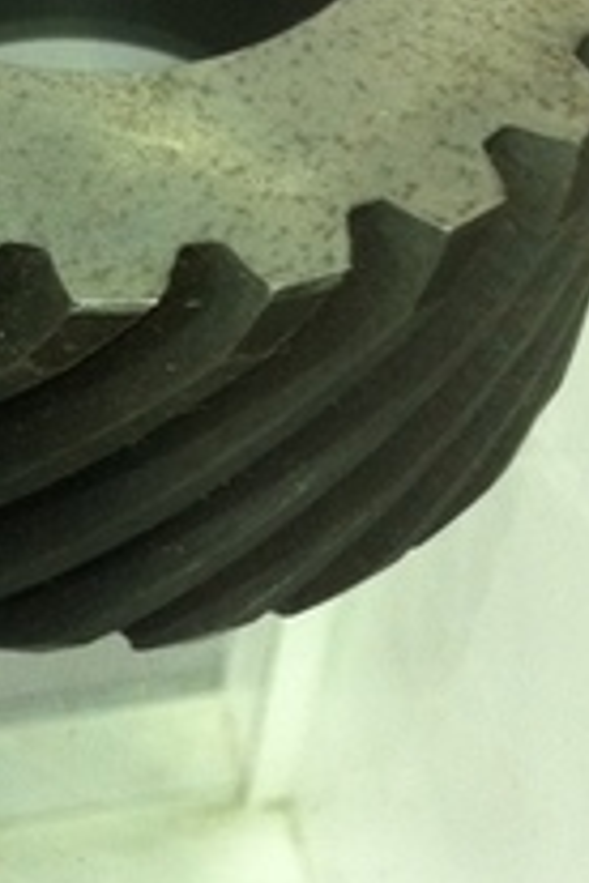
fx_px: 2159
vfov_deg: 23.0
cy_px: 286
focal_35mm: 88
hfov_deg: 15.4
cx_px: 111
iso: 200
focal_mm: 3.85
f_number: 2.8
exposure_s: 1/15
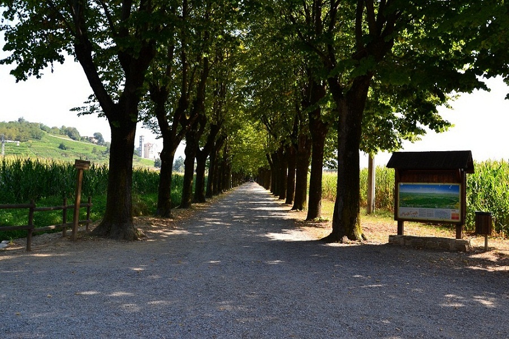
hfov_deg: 57.2
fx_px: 466
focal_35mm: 33
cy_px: 170
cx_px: 254
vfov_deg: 39.9
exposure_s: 1/100
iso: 200
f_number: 9
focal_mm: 22
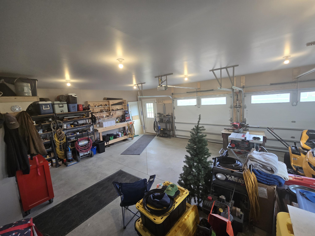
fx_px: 118
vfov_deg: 89.9
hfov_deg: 106.2
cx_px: 158
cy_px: 118
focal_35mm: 13
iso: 160
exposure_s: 1/60
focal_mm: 2.2
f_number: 2.2
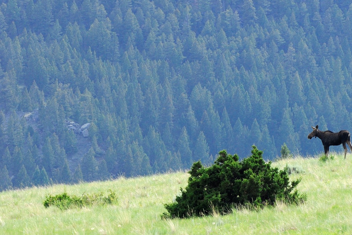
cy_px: 135
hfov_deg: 3.7
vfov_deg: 2.5
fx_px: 5482
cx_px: 327
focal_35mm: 560
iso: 200
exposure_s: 1/180
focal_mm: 200
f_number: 7.1
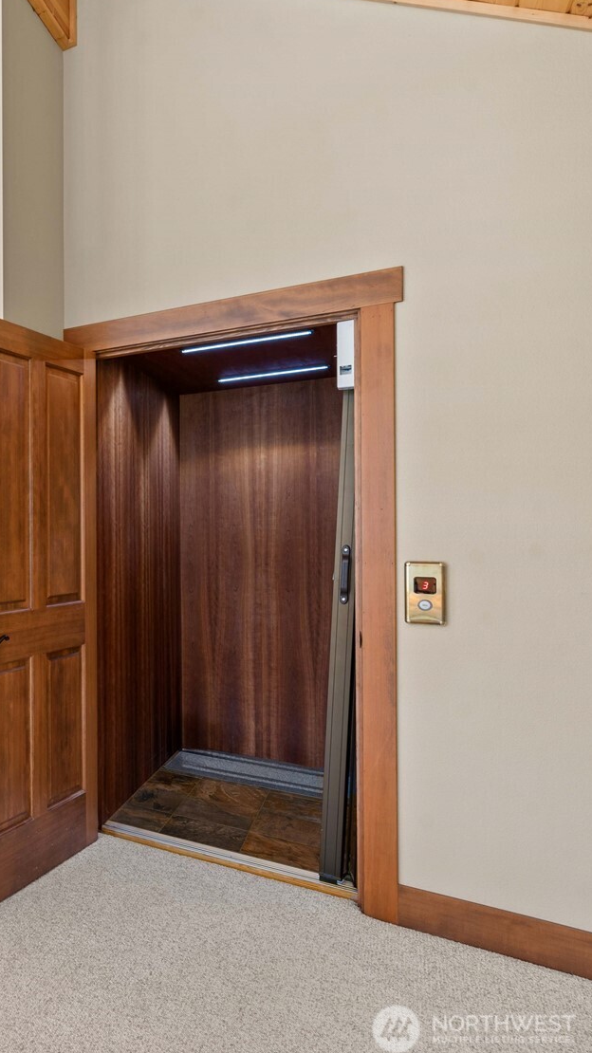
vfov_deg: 76.3
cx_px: -201
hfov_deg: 33.1
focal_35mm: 24
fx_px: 670
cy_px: 529
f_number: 8
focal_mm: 15
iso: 200
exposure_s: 1/3
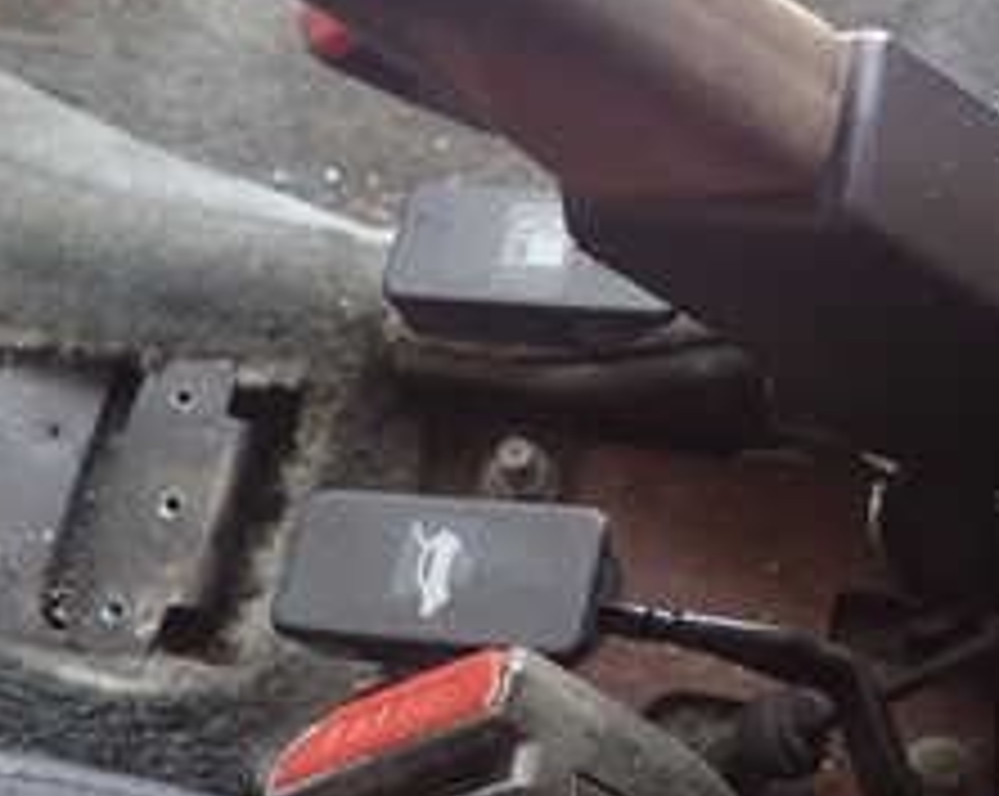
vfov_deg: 21.8
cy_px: -85
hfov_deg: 28.6
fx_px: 1949
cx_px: 652
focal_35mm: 66
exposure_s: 1/50
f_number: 2
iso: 200
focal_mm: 4.5
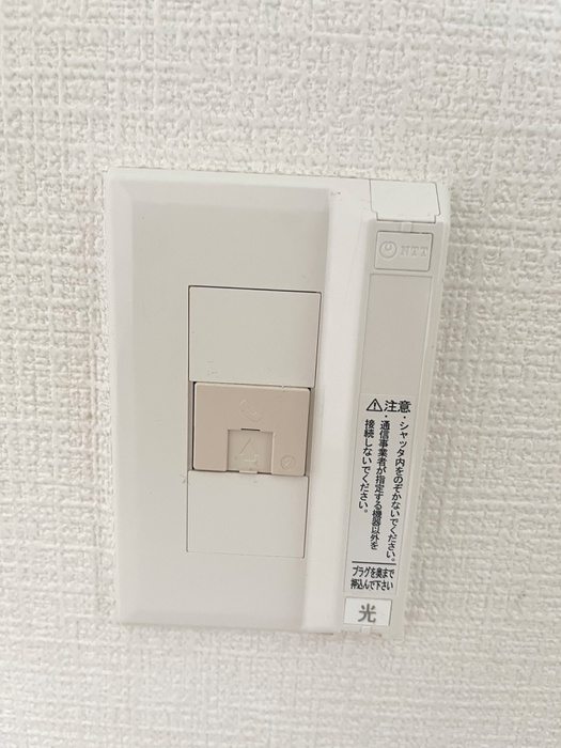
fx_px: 562
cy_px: 374
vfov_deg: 67.3
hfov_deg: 53.1
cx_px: 280
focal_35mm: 26
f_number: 1.6
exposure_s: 1/60
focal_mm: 5.1
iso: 250
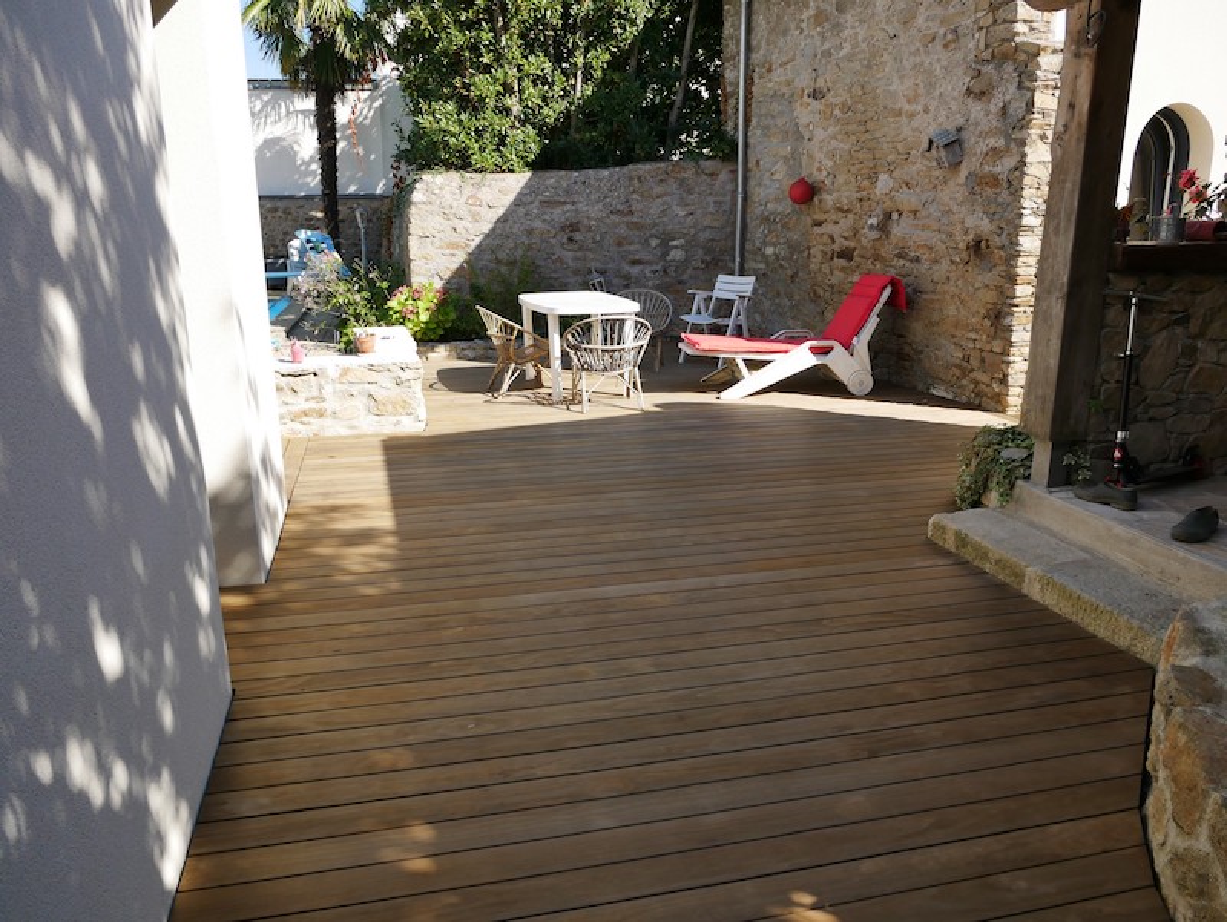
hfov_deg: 67.3
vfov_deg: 53.1
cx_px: 614
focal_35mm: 26
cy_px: 461
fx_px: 922
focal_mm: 13
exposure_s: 1/320
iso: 200
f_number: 6.3
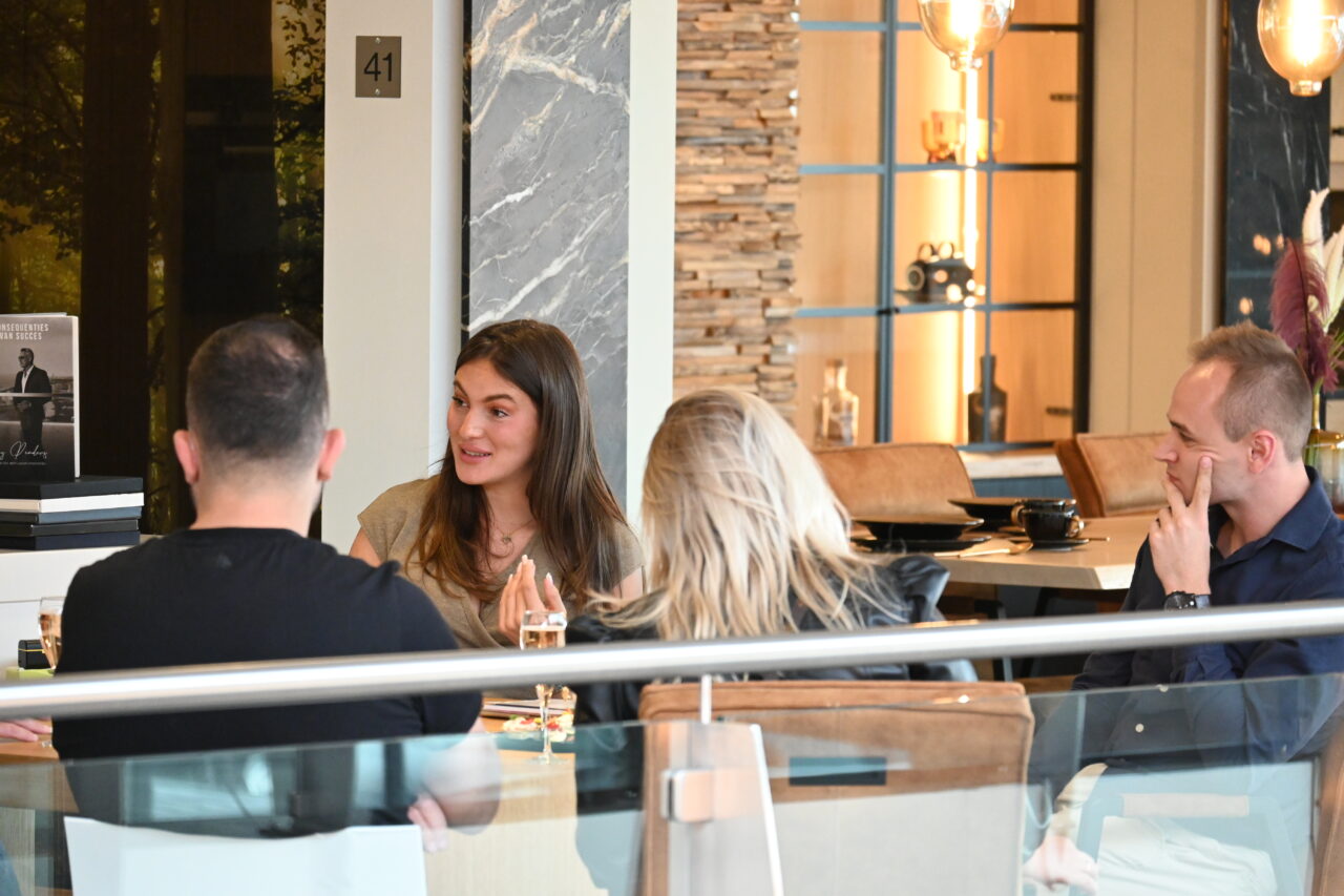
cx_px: 672
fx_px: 8678
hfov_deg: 8.9
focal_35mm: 232
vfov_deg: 5.9
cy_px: 448
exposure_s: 1/160
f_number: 5.3
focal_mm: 155
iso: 3200
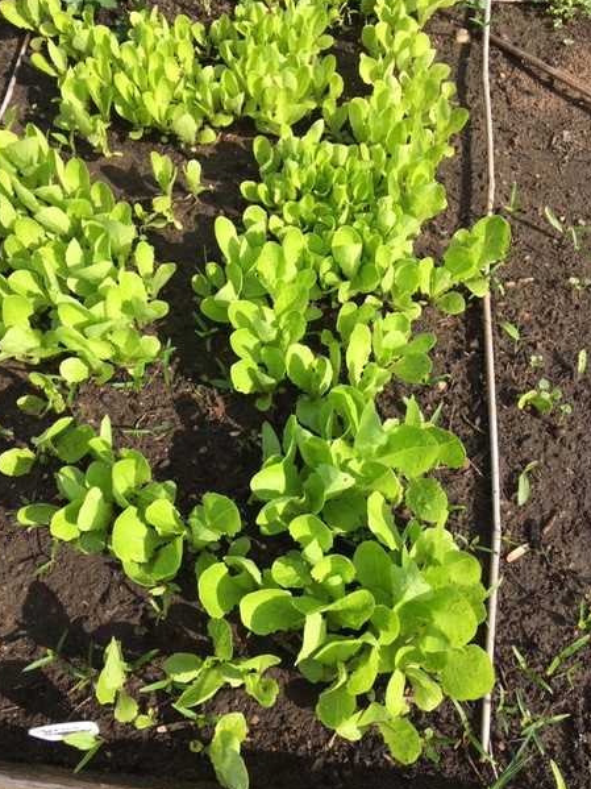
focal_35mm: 31
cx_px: 279
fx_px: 706
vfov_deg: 58.4
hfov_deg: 45.4
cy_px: 394
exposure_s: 1/1115
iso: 25
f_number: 2.2
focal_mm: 4.15
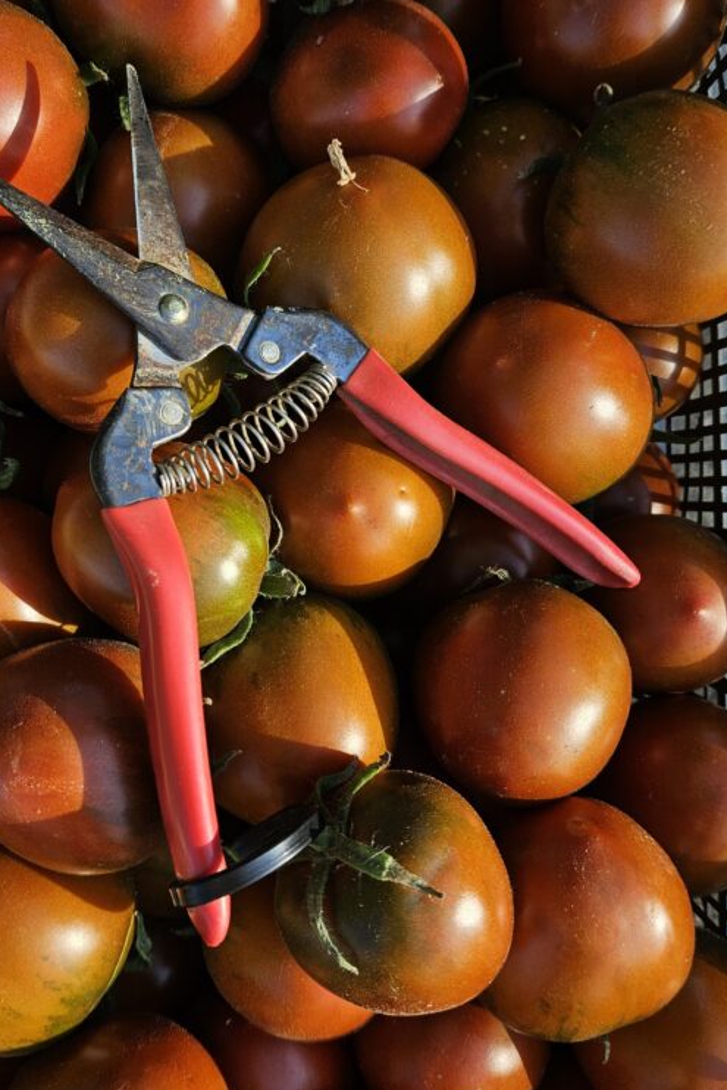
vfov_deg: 57.2
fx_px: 999
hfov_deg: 39.6
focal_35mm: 33
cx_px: 248
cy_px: 517
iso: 25
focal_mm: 5.4
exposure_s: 1/477
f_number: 1.8
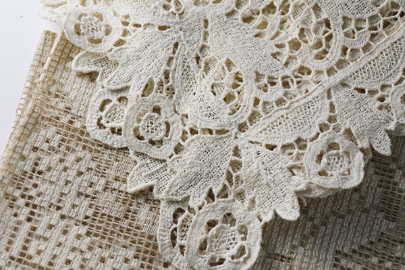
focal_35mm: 51
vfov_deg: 26.5
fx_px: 574
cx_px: 202
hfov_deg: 38.9
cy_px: 135
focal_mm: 34
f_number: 6.3
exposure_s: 1/160
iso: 200
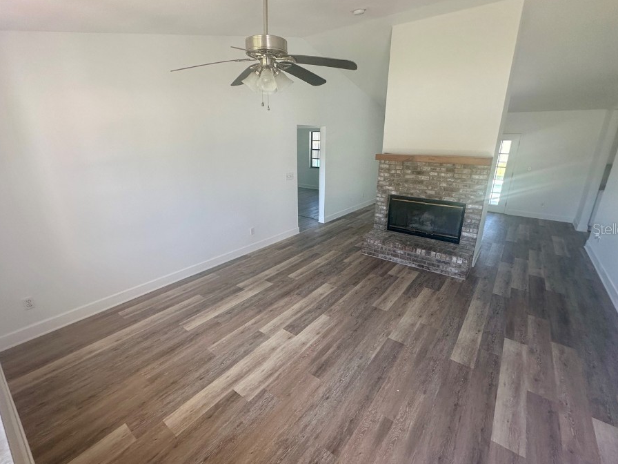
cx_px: 305
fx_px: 286
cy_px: 229
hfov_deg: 94.5
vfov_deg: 78.1
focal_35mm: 16
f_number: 2.2
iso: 125
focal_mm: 2.22
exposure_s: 1/99
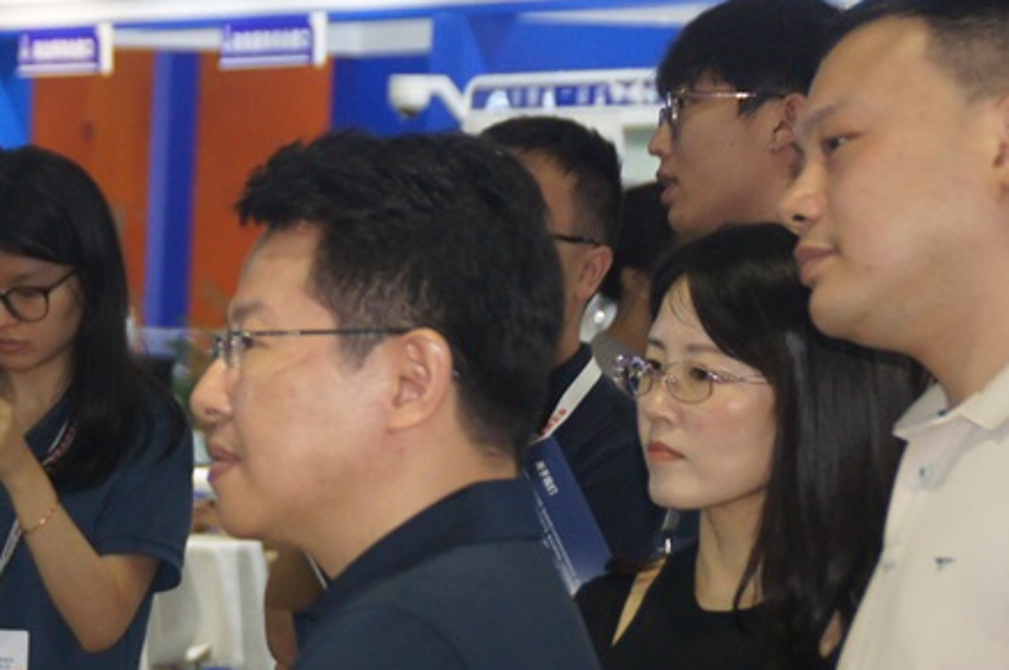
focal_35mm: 240
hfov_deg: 8.5
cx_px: -136
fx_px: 6719
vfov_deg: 5.7
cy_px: 678
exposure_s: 1/100
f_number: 5.6
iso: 800
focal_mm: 70
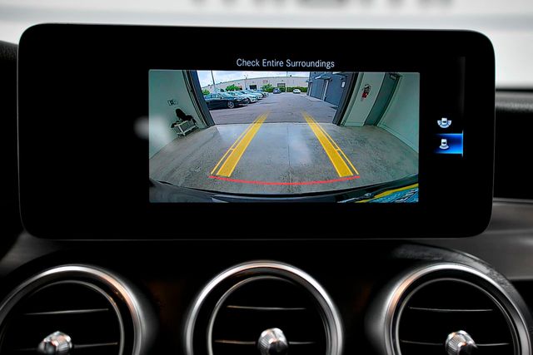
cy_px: 178
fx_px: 622
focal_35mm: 42
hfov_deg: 46.4
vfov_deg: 31.9
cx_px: 266
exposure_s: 1/800
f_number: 3.5
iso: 1600
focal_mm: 42
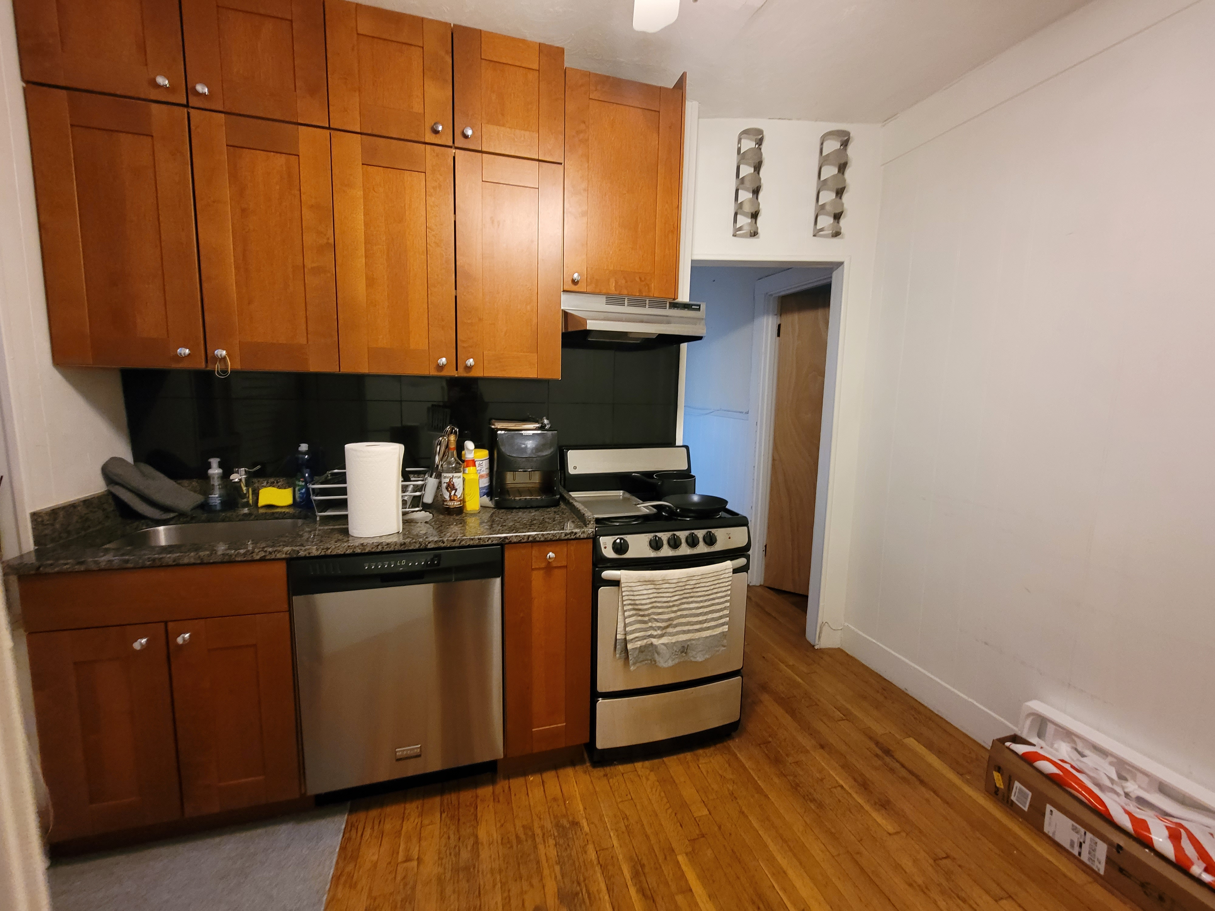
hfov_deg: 106.2
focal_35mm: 13
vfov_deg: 89.9
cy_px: 456
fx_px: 456
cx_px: 608
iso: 640
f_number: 2.2
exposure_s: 1/30
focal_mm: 2.2
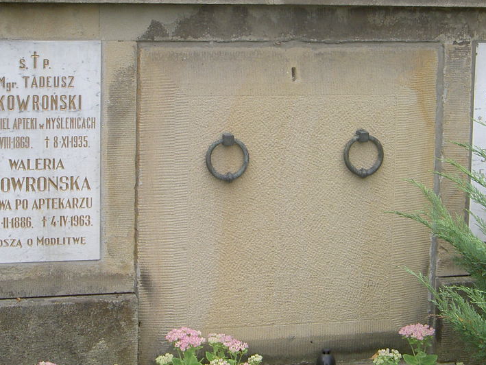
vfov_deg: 16.8
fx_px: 1236
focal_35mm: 88
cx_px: 252
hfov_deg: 22.2
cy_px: 133
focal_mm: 8
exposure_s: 1/100
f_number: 4.7
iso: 50
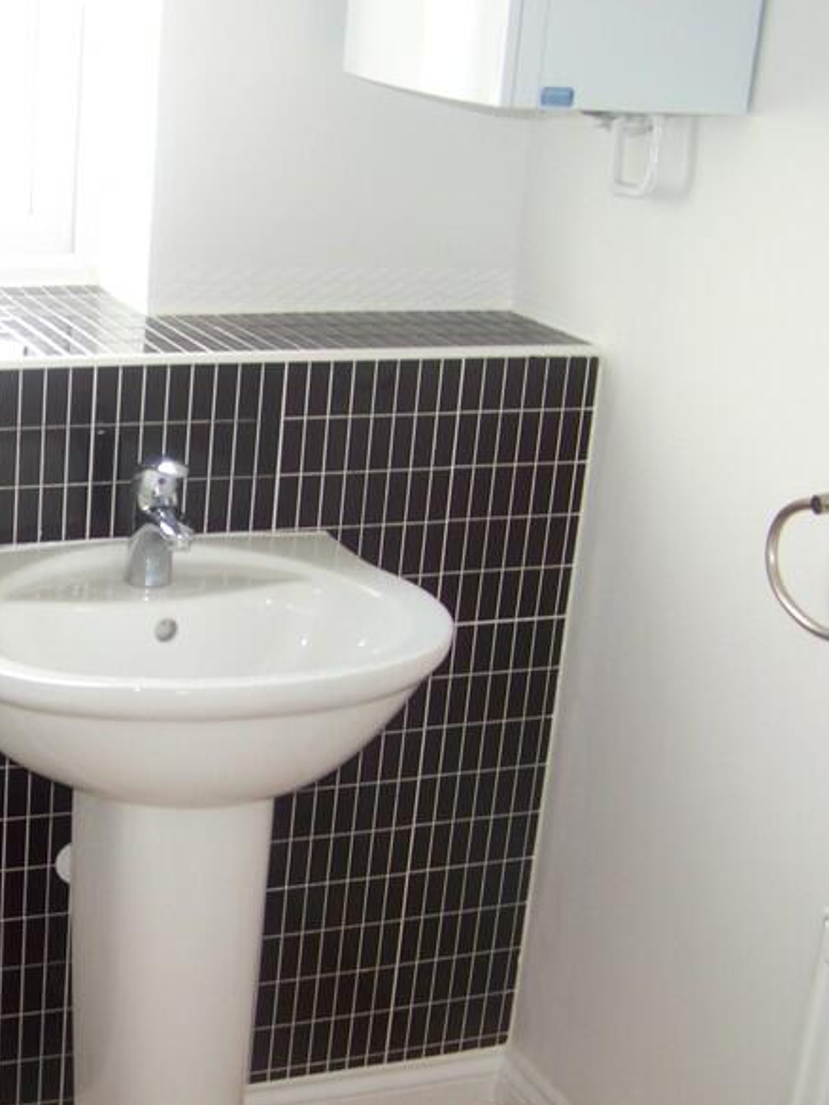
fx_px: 2011
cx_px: 25
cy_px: 661
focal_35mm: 63
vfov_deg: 30.6
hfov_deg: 22.5
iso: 64
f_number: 3.2
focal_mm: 5.85
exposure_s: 1/20
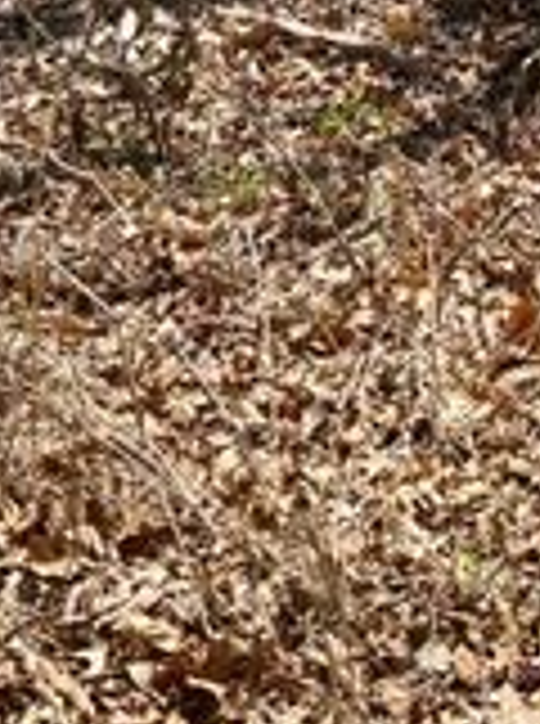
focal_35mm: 108
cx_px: 504
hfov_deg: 13.5
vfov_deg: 17.1
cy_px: -236
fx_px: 2255
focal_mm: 5.96
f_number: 1.6
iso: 64
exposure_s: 1/1848
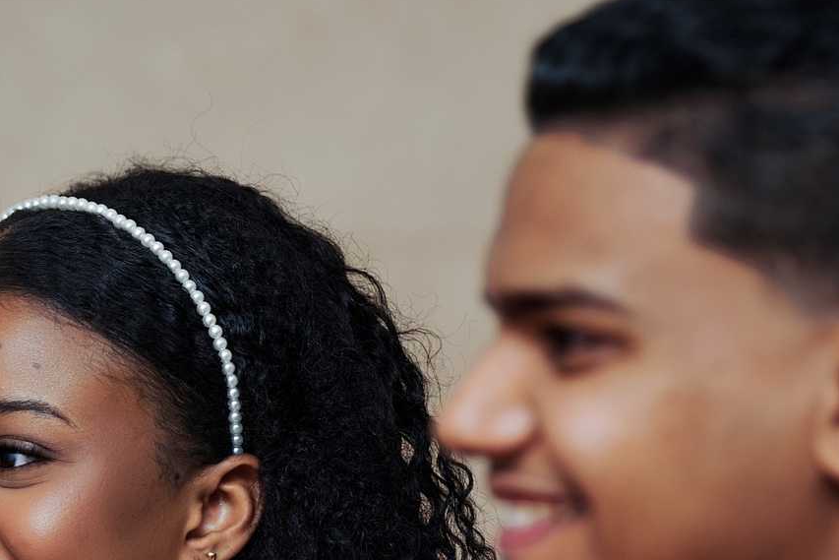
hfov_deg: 5.6
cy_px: 691
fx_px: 8601
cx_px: 565
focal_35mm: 369
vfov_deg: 3.7
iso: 160
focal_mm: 123
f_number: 2.8
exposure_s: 1/160
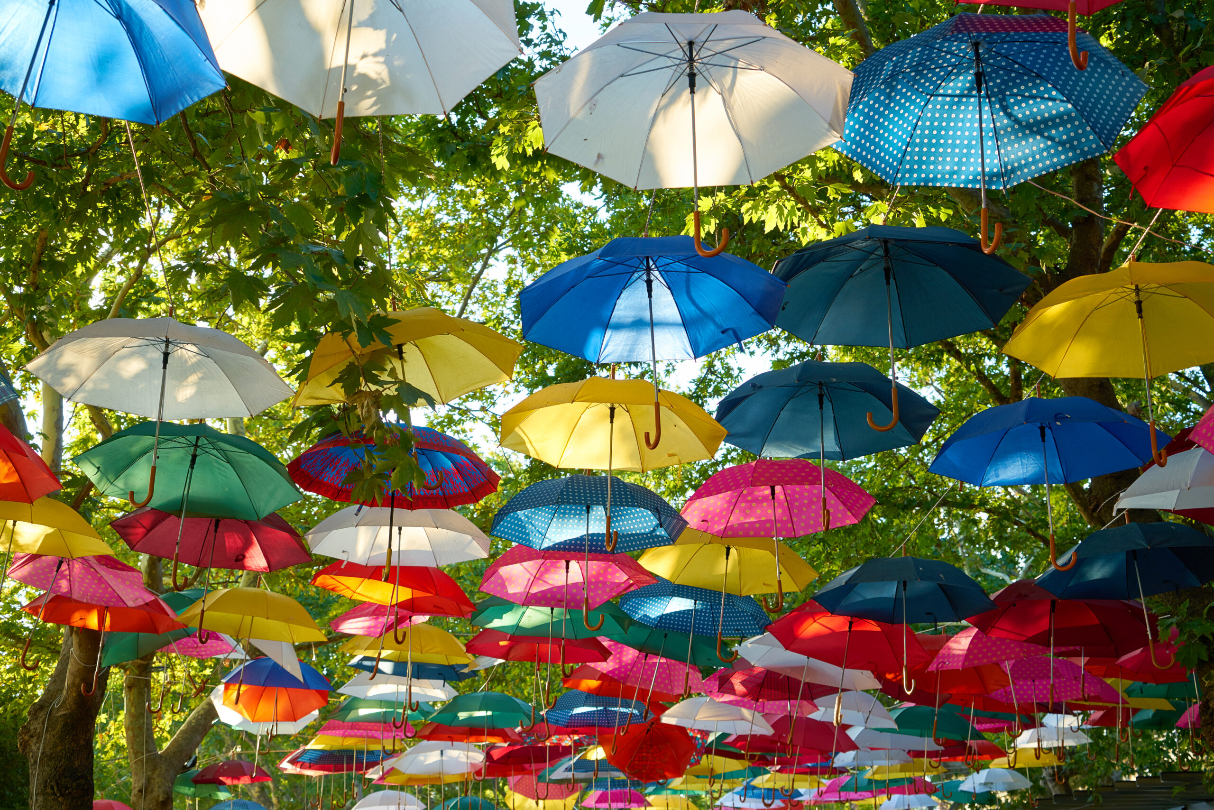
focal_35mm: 43
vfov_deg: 31.2
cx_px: 607
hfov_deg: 45.4
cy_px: 405
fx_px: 1450
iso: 200
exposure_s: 1/160
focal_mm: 43
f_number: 5
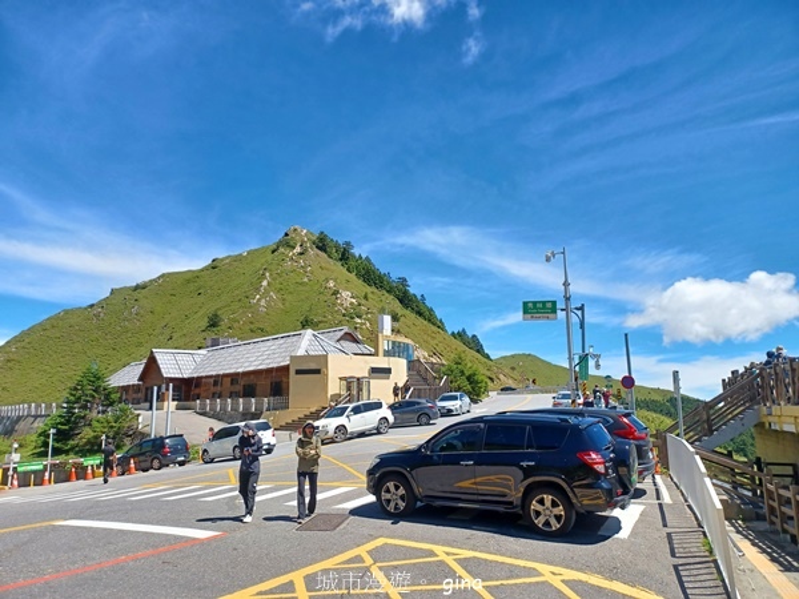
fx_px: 577
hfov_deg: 69.4
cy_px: 300
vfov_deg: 54.9
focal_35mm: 25
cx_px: 400
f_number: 1.8
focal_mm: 4.6
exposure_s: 1/410
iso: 32
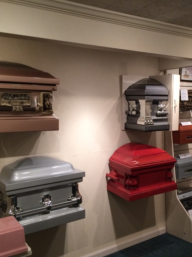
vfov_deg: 47.9
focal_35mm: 39
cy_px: 129
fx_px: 289
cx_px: 121
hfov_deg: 36.5
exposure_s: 1/30
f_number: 2.2
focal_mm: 4.15
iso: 64
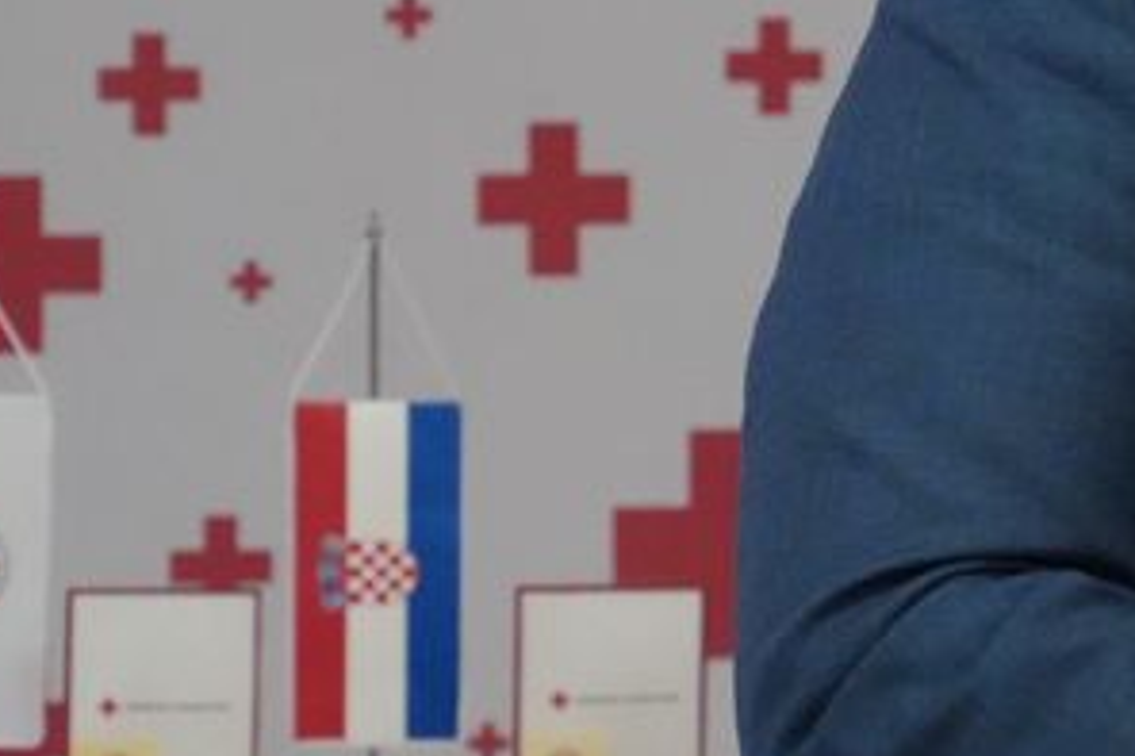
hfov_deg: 4.7
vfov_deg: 3.1
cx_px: 1599
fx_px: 13738
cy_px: 75
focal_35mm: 436
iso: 12800
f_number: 10
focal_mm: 126
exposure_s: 1/100
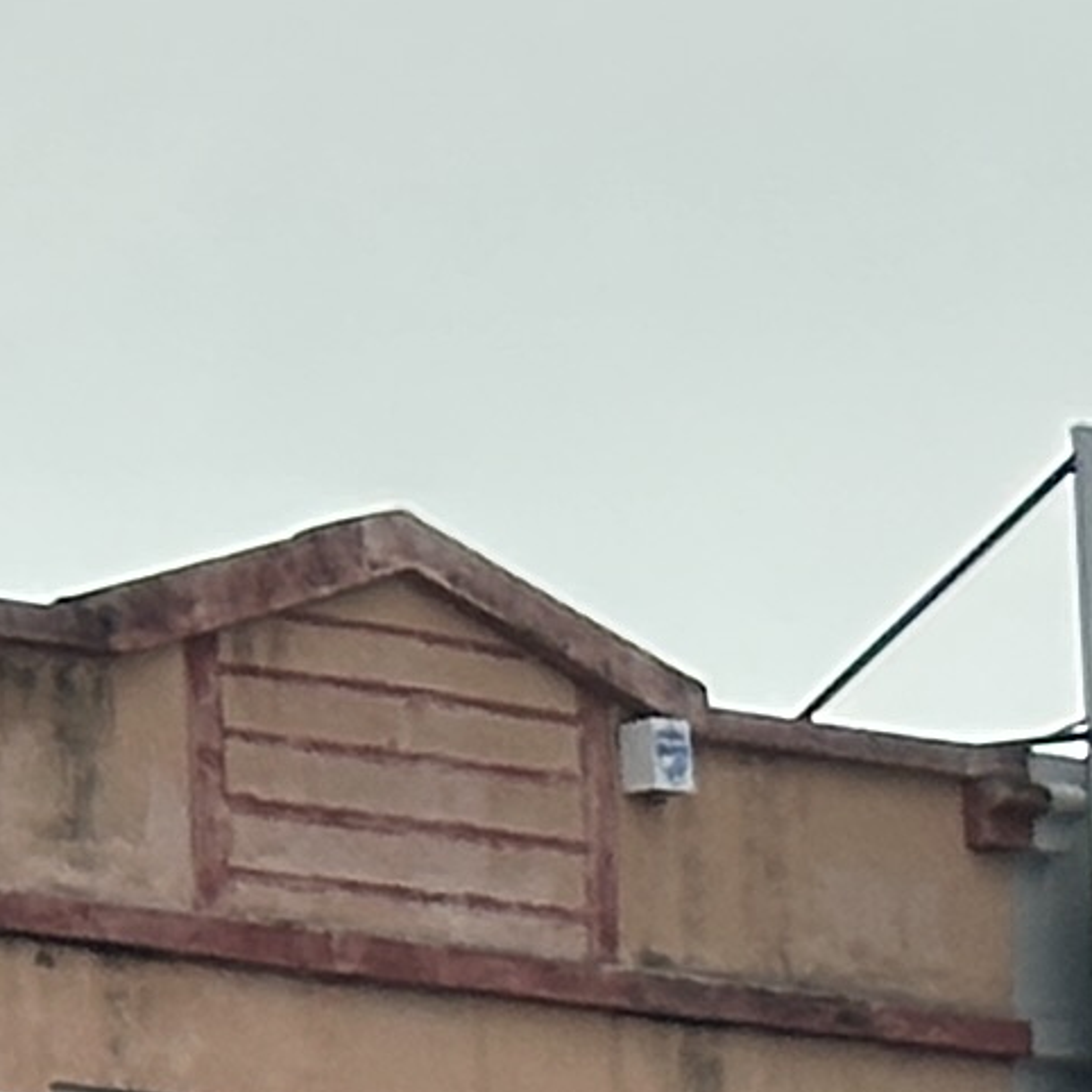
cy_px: 1525
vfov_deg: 4.9
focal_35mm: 355
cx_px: -3031
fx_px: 12670
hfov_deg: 4.6
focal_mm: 6.86
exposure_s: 1/8929
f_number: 1.78
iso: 64
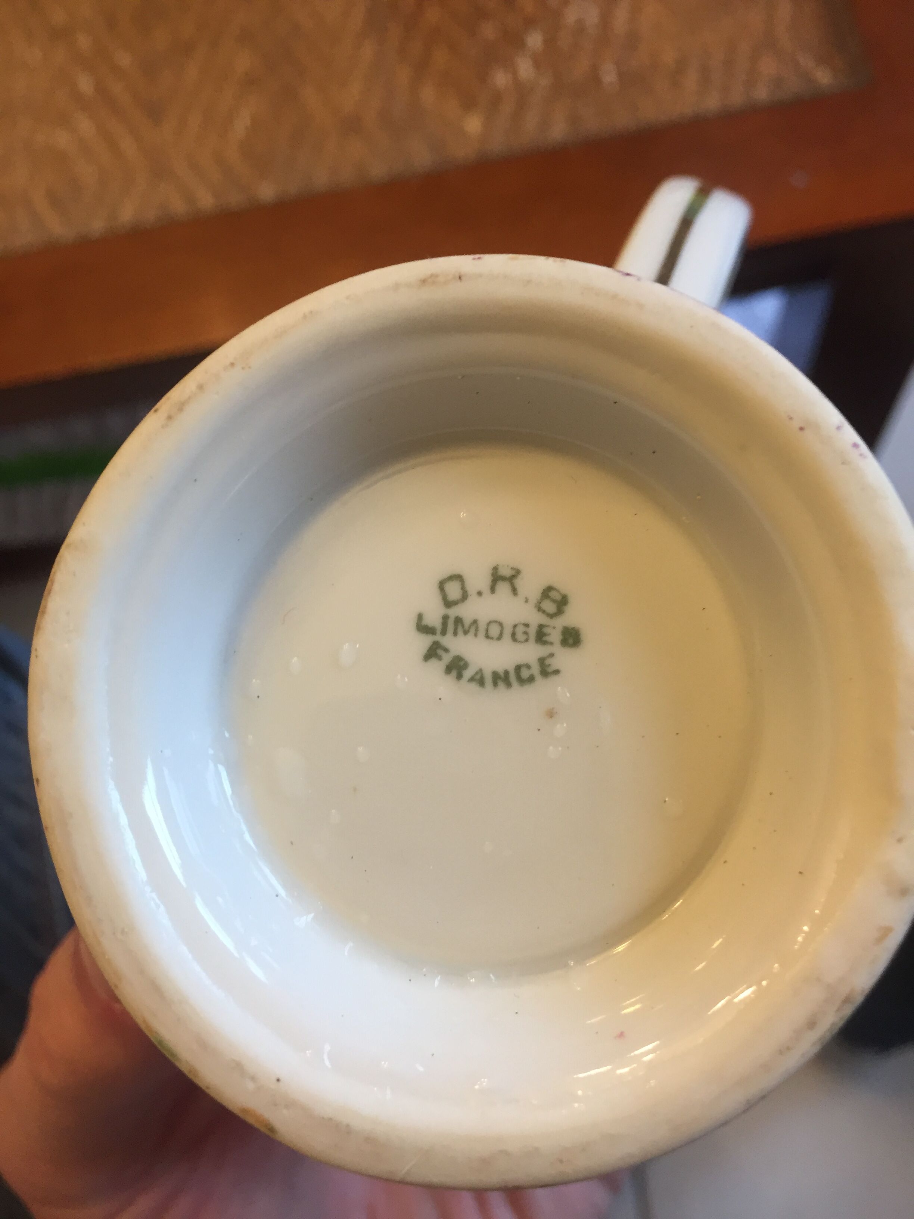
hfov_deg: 48.2
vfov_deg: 61.7
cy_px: 610
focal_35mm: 29
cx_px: 457
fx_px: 1021
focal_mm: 4.15
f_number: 2.2
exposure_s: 1/33
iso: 125
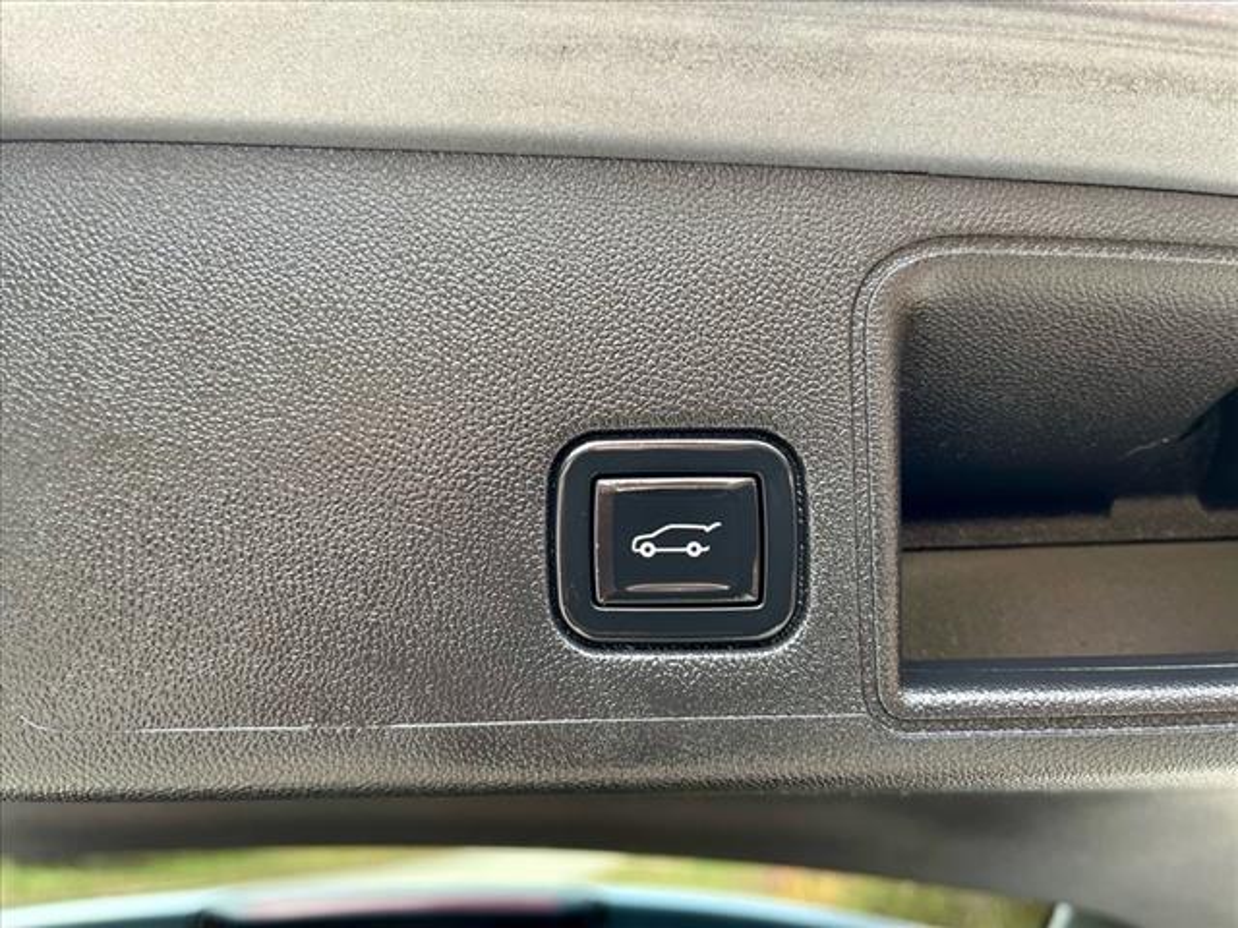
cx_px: 619
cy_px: 464
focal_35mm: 26
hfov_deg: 67.3
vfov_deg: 53.1
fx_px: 930
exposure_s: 1/122
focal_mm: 5.1
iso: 80
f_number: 1.6
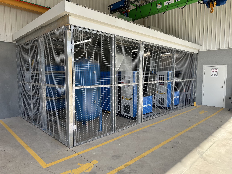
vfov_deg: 56.8
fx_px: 161
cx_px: 116
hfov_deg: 71.6
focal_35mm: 24
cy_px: 87
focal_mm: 6.86
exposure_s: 1/756
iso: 80
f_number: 1.78
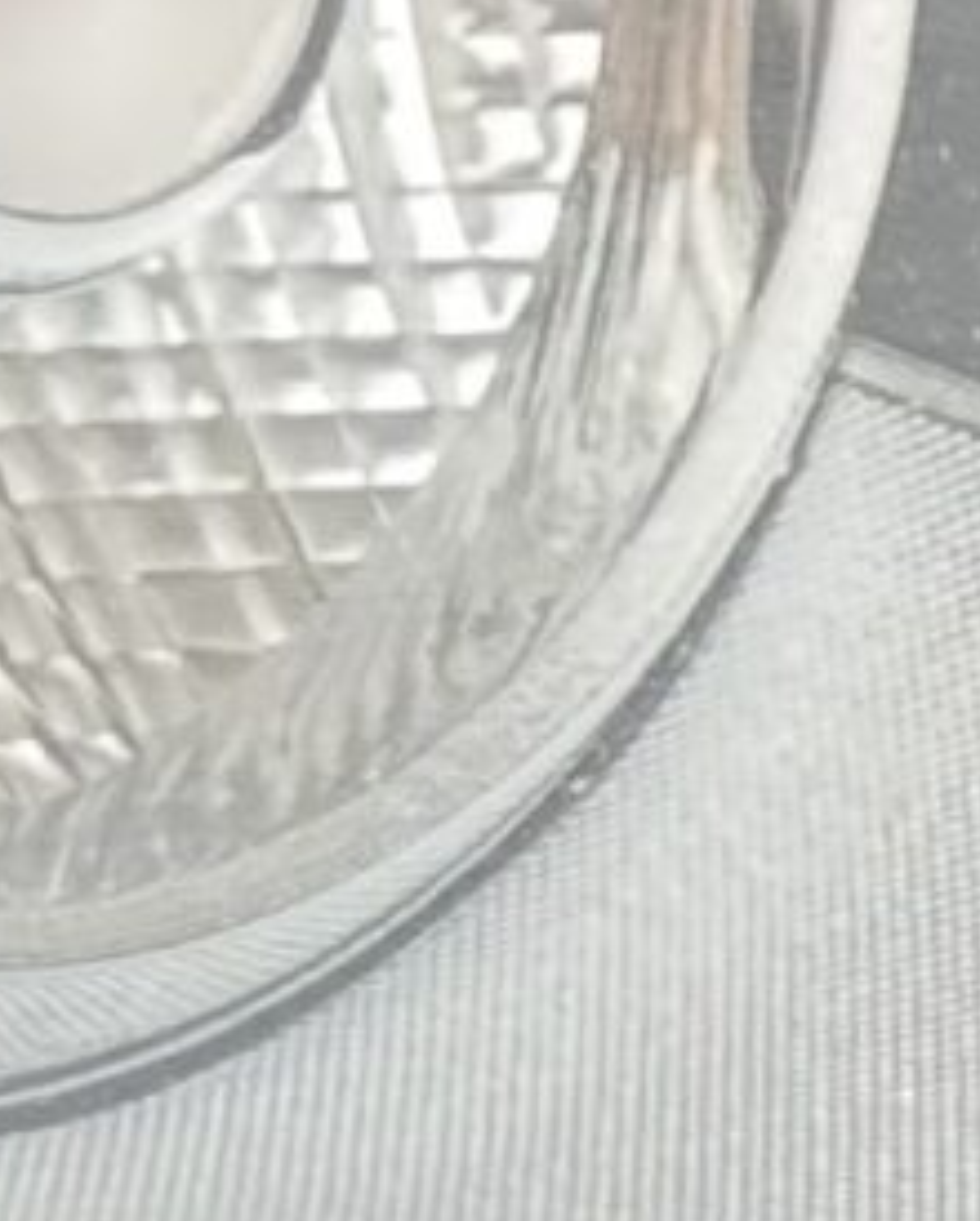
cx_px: 4927
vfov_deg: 4.4
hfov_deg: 3.3
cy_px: -365
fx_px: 15808
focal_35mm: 437
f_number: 1.78
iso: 80
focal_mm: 6.76
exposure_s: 1/699
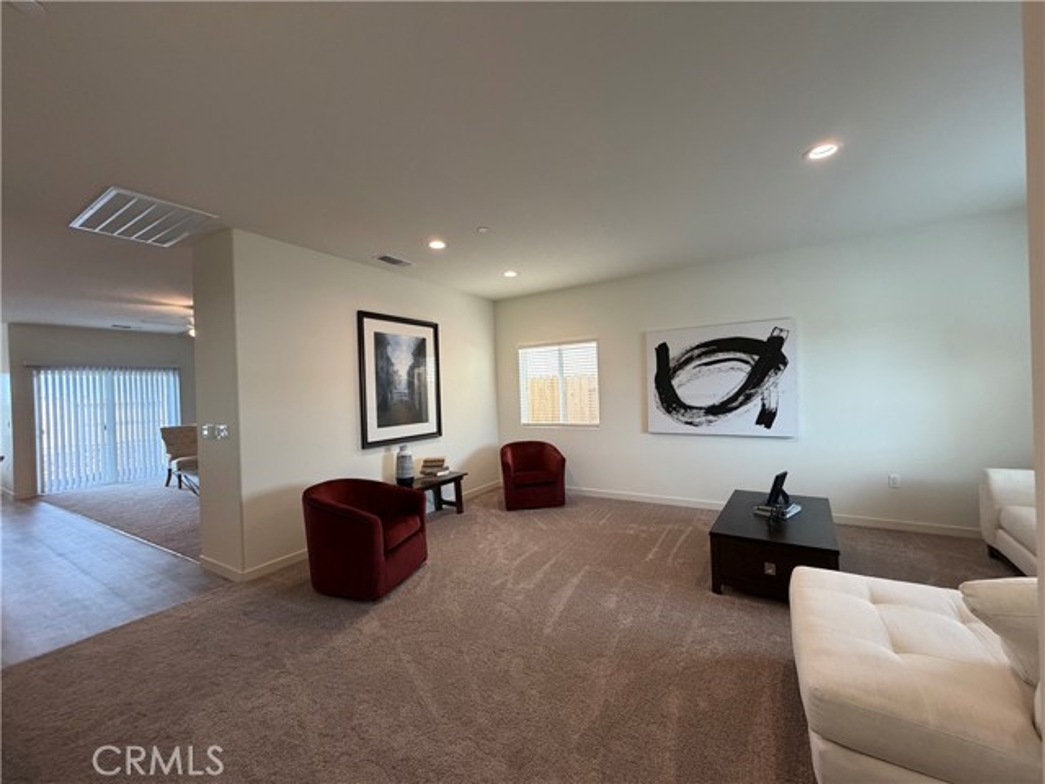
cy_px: 392
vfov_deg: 85.7
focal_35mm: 14
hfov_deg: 102.1
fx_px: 423
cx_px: 522
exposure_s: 1/120
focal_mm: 2.22
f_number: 2.2
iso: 250
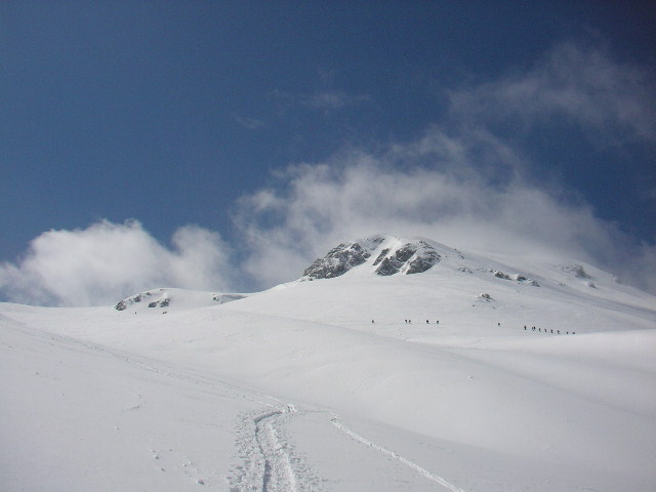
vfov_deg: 38.7
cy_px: 246
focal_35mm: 37
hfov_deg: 50.1
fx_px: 701
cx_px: 328
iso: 64
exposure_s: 1/2000
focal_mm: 5.7
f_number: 6.9
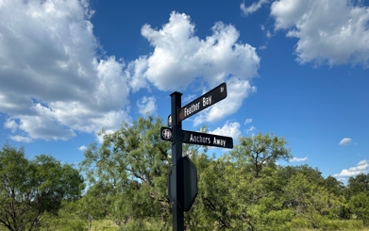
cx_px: 187
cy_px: 126
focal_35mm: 26
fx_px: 262
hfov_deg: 70.4
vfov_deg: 47.6
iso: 80
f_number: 1.78
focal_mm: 6.86
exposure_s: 1/5848
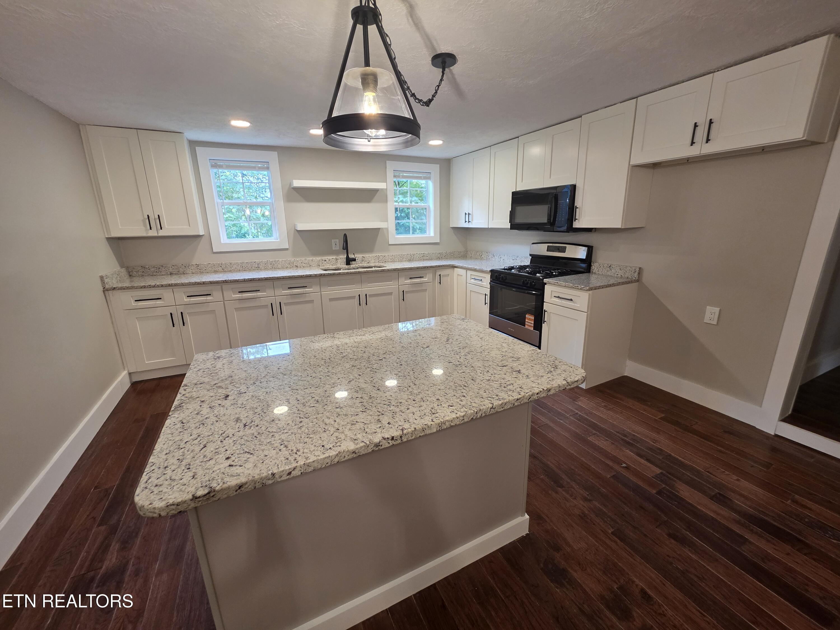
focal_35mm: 13
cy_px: 315
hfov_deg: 106.2
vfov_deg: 89.9
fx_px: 315
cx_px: 420
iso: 200
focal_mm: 2.2
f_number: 1.9
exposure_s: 1/120
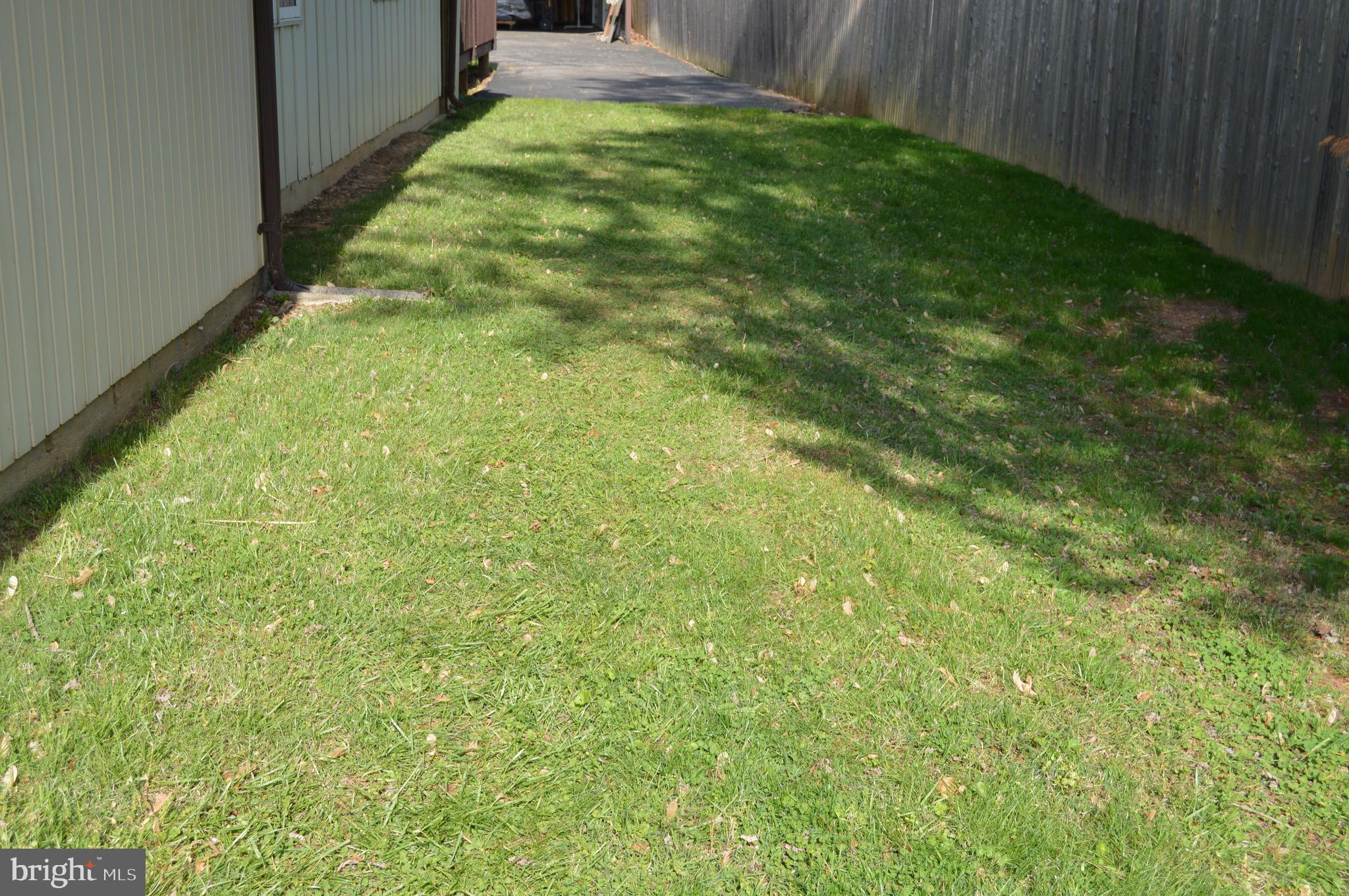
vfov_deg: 31.8
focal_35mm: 42
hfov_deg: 46.4
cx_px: 674
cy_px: 448
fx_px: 1572
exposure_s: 1/160
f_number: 6.3
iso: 100
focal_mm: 28
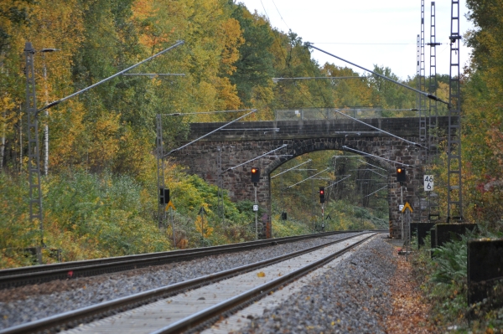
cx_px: 252
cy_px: 167
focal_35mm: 248
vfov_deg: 5.5
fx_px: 3455
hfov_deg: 8.3
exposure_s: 1/800
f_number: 6
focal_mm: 165
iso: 800
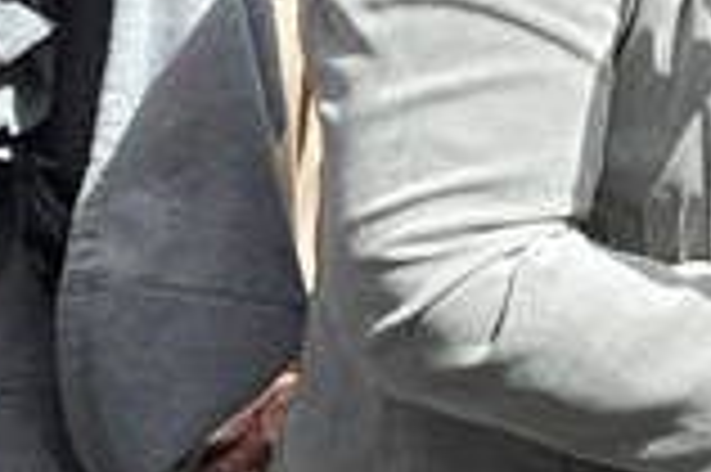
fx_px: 12725
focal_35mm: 645
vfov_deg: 2.1
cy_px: -43
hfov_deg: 3.2
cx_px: 1696
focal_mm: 80
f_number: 10
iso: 1250
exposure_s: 1/2500
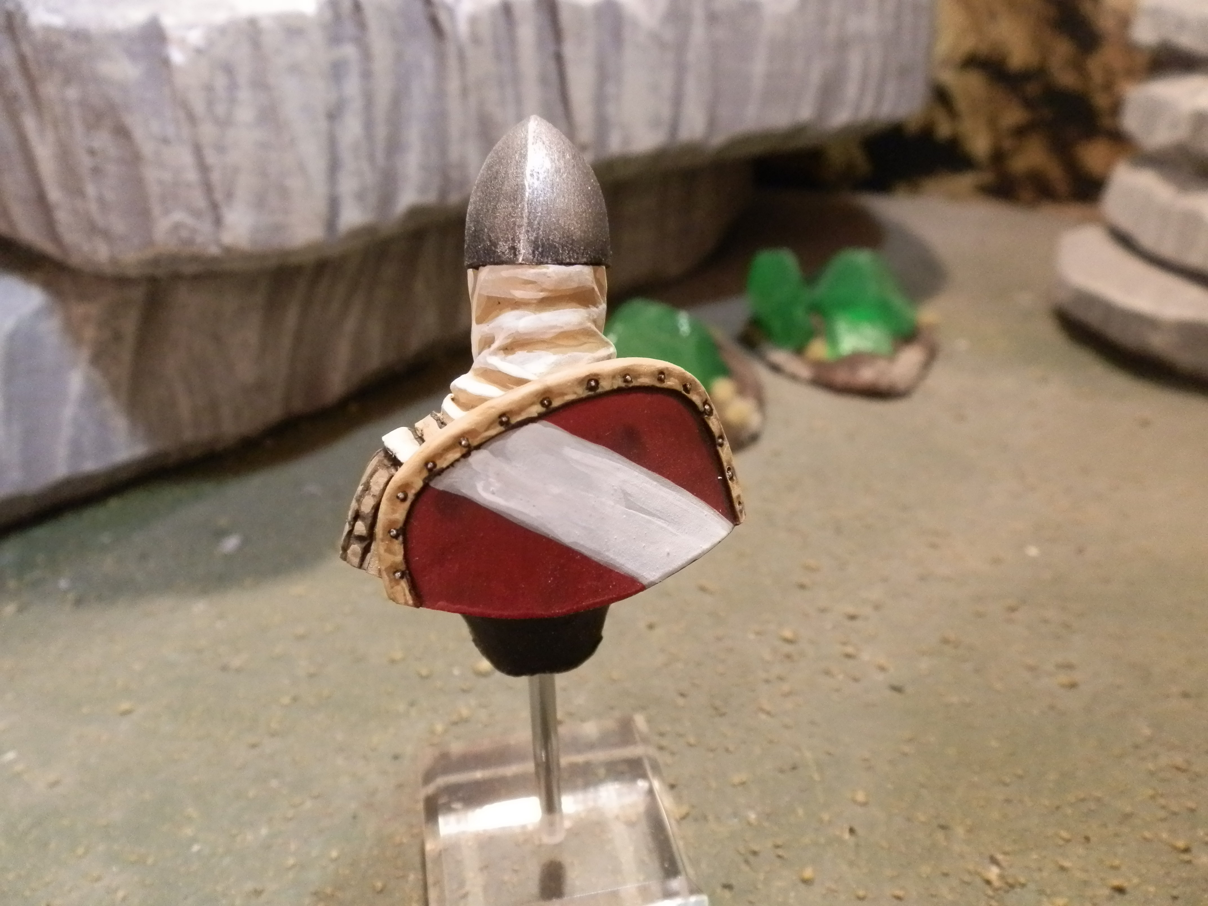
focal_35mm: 28
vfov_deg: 49.7
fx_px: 977
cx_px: 604
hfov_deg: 63.4
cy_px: 453
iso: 400
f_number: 3.1
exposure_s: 1/60
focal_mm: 5
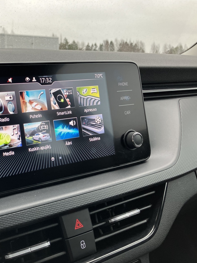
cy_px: 131
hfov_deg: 36.2
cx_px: 33
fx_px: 288
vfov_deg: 49.0
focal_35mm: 38
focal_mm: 3.99
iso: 80
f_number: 1.8
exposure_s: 1/111
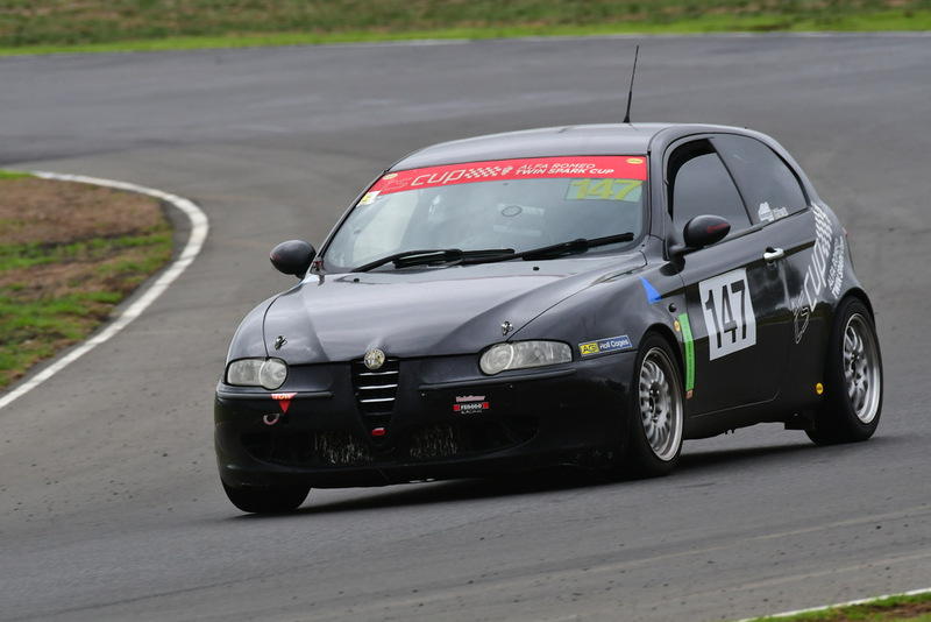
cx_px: 466
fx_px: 19402
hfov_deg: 2.7
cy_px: 311
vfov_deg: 1.8
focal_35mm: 750
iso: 640
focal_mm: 500
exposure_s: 1/640
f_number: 11
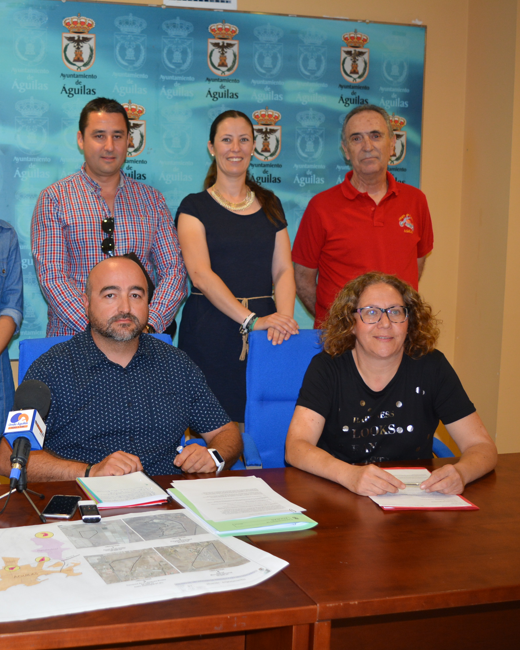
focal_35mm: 47
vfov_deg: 39.5
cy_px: 324
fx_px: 904
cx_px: 101
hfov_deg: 31.2
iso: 450
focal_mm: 22
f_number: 3.8
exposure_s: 1/60
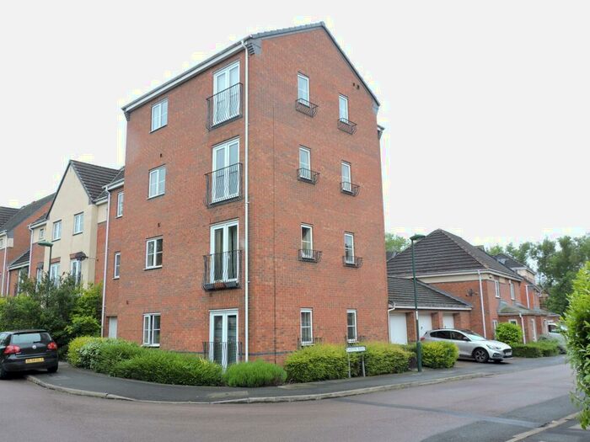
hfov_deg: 60.0
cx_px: 295
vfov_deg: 46.8
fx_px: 511
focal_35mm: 30
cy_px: 221
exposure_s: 1/250
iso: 100
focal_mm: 5.4
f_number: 3.1
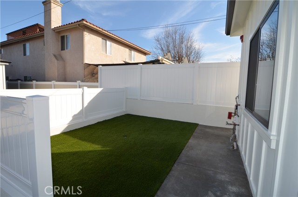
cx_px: 149
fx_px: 136
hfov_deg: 95.1
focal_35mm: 16
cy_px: 98
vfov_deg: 71.8
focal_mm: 11
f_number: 8
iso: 100
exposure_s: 1/200
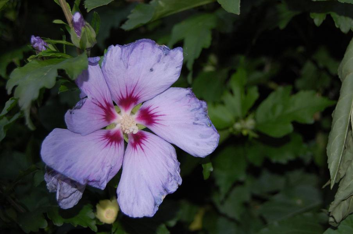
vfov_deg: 20.1
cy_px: 117
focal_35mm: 68
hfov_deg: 29.9
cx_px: 176
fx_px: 661
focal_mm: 45
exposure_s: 1/60
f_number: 5.3
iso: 400
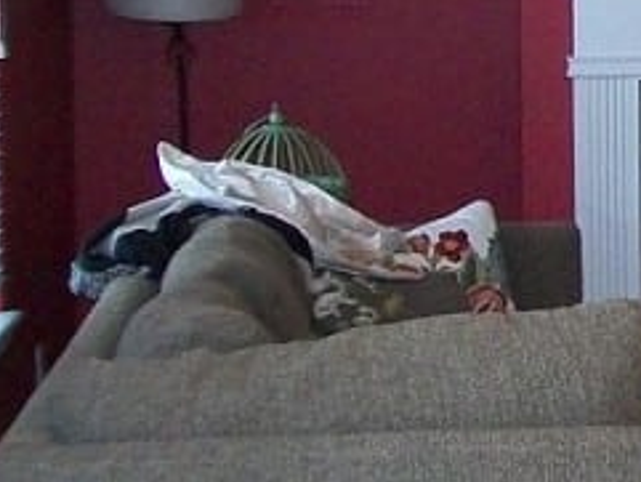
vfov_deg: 9.6
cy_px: -69
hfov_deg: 11.8
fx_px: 2835
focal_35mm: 153
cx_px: 1181
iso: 160
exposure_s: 1/60
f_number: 2.7
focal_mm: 6
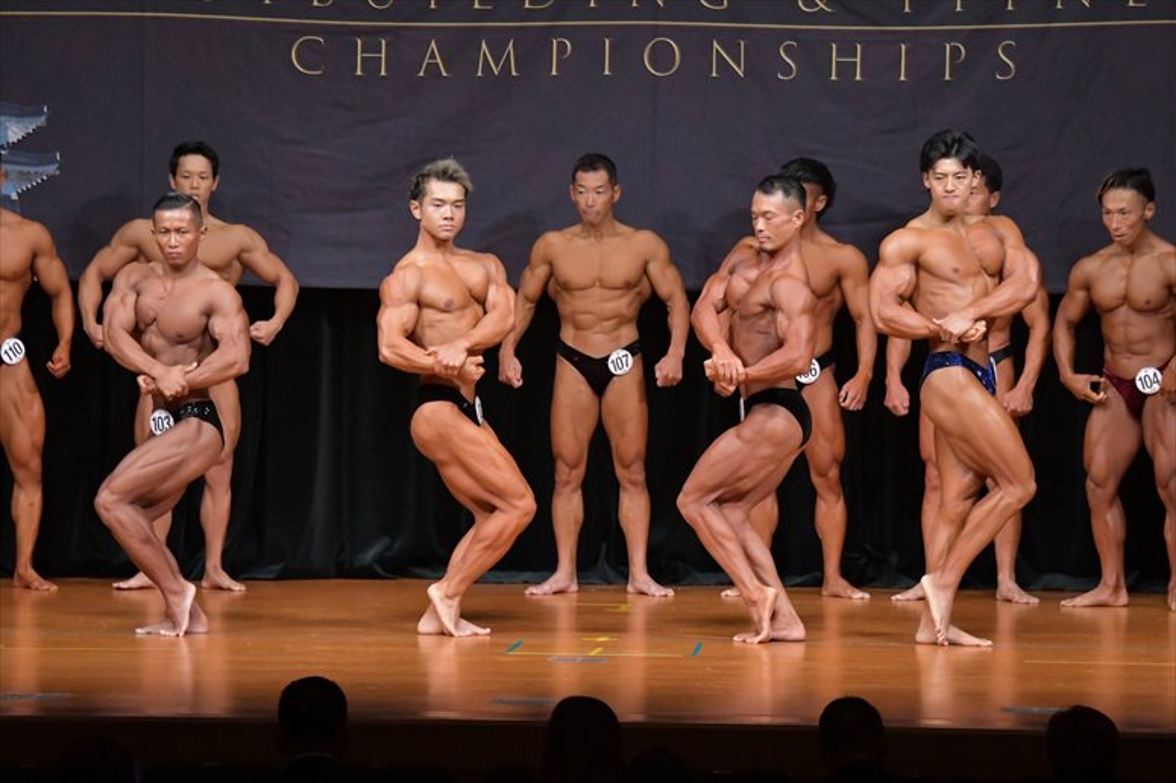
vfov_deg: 6.8
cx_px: 588
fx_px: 6596
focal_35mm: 202
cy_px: 392
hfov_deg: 10.2
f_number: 5.6
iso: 5000
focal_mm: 135
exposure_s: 1/400
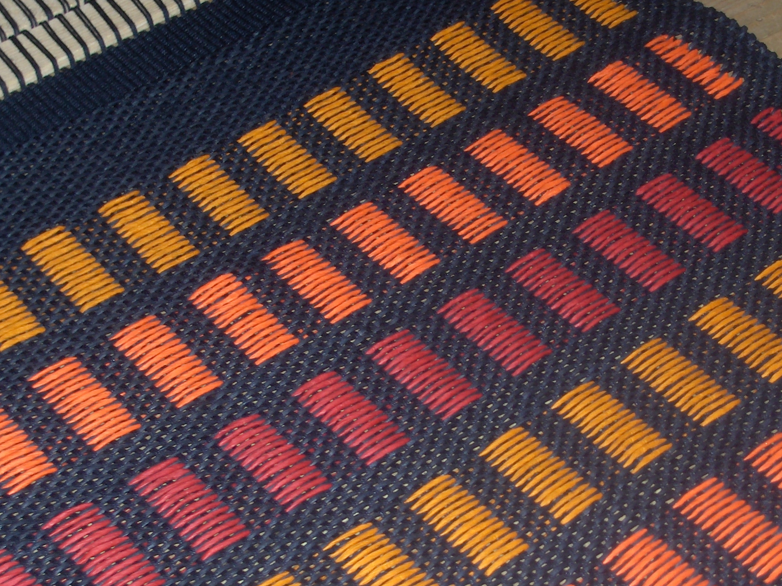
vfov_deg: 15.5
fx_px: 2146
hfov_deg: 20.6
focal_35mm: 95
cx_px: 513
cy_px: 399
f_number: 3.5
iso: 100
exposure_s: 1/90
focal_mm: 10.19
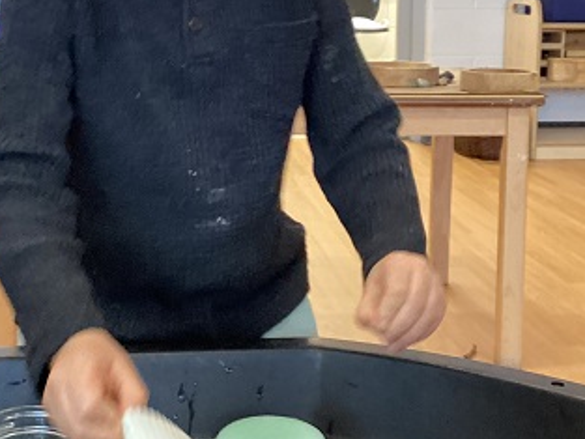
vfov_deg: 22.1
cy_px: 123
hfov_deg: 29.4
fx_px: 1116
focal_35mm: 66
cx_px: 264
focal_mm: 3.3
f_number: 2.4
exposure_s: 1/30
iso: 400
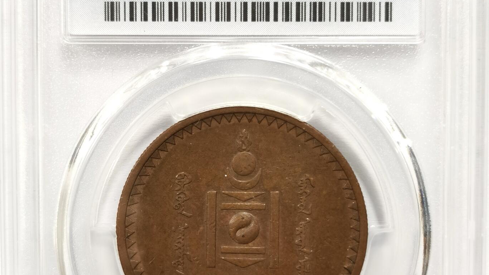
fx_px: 1011
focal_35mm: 78
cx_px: 244
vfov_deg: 15.5
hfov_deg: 27.2
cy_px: 136
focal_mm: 5.56
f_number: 16
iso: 200
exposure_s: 1/100
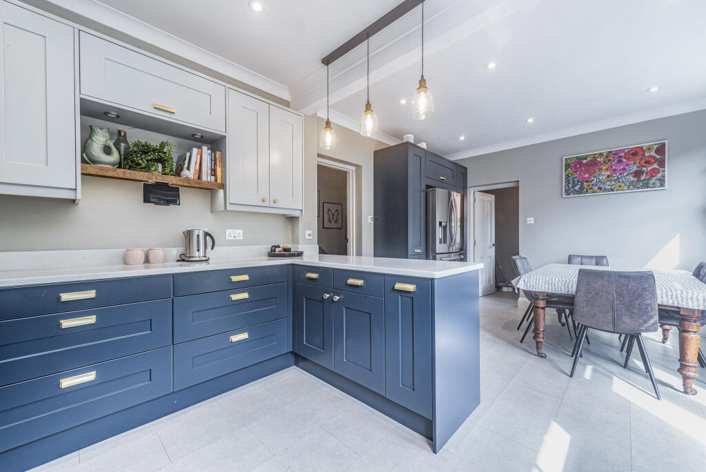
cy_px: 236
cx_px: 353
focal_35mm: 14
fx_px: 275
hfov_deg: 104.2
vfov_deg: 81.3
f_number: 16
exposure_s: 1/4
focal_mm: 14
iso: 200
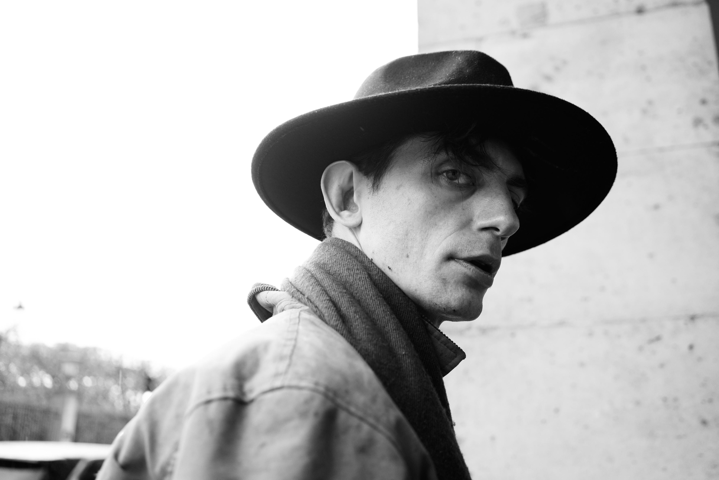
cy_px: 240
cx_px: 360
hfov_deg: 54.4
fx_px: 699
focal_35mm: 35
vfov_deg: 37.9
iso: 640
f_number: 3.5
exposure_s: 1/320
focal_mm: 35
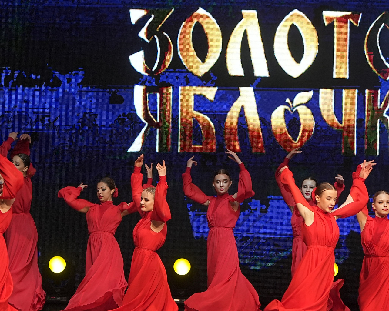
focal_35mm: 206
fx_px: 2371
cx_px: 273
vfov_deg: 7.5
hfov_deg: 9.4
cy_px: 175
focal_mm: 110
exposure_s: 1/400
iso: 2500
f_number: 4
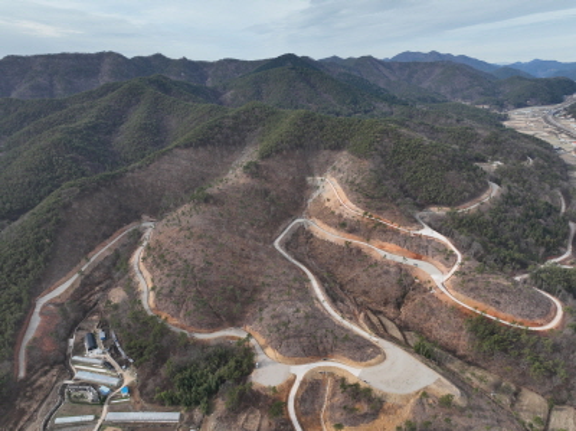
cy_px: 216
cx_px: 288
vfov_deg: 56.7
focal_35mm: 24
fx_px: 399
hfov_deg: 71.7
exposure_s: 1/1500
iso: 100
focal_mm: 12.29
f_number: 2.8
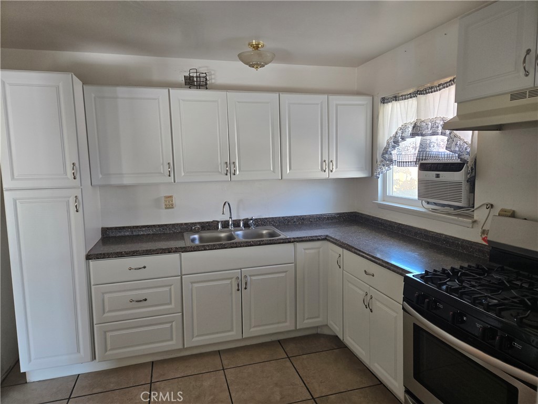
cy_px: 202
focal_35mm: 23
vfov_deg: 58.9
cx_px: 269
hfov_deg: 73.9
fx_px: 357
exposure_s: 1/120
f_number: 1.8
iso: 100
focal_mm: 5.4
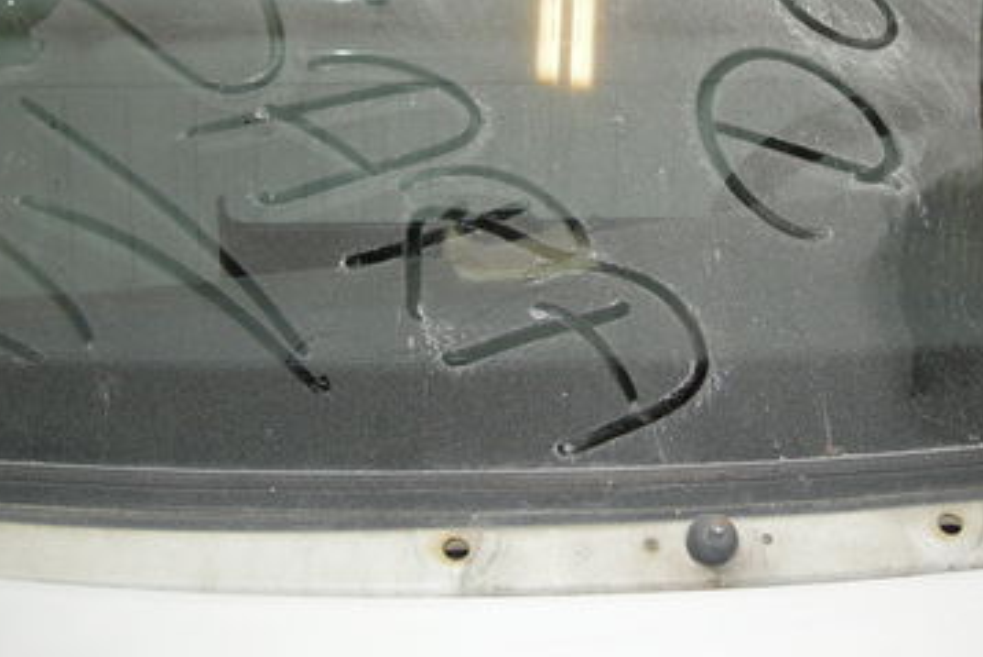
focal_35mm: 65
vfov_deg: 20.5
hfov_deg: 30.7
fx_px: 1775
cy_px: 63
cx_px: 659
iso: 59
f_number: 2.8
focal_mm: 5.7
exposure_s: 1/30
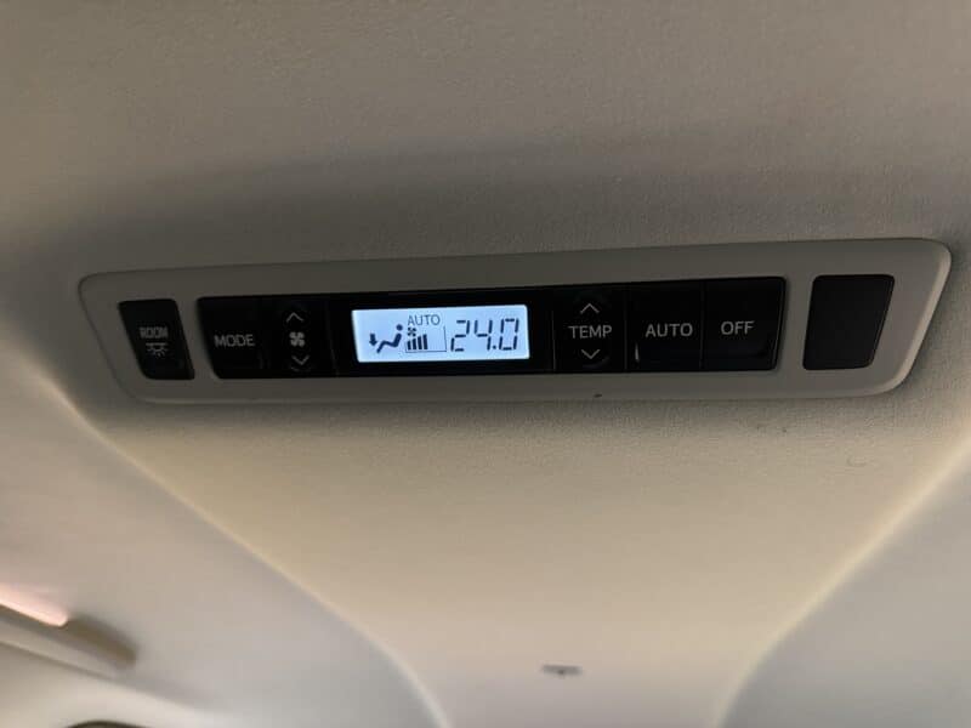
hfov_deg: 71.6
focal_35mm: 24
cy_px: 364
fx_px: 673
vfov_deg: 56.8
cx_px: 486
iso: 800
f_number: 1.78
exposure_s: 1/33
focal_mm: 6.76
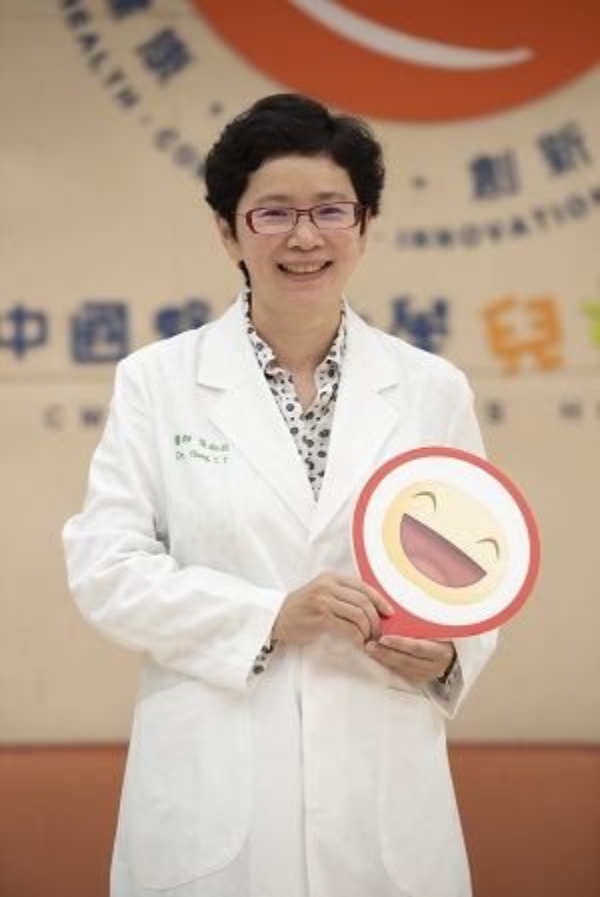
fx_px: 4243
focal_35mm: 170
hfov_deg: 8.1
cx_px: 300
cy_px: 448
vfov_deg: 12.1
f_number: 3.5
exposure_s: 1/160
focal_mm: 170
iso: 800
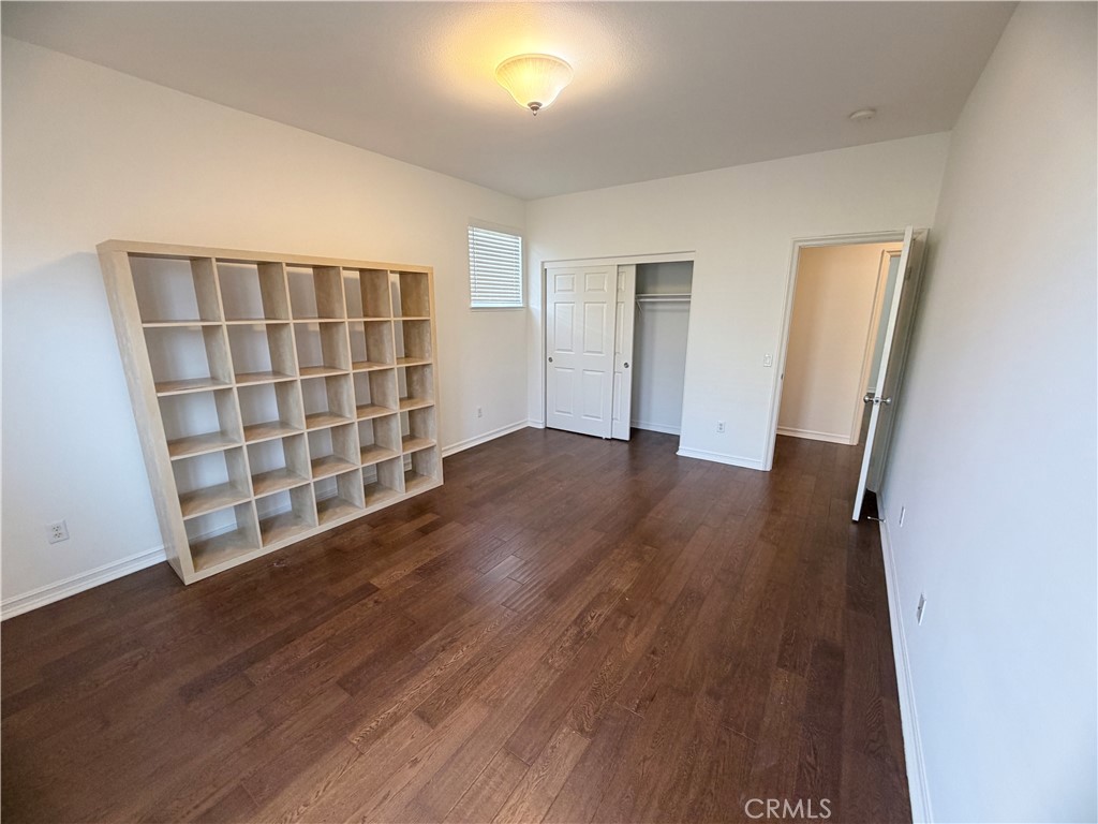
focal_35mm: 14
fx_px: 444
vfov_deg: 85.7
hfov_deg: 102.1
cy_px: 412
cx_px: 549
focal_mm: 2.22
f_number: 2.2
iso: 200
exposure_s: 1/60
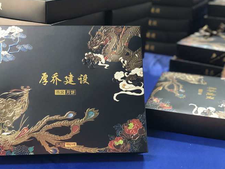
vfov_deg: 22.9
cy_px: 73
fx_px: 416
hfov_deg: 30.2
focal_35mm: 64
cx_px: 88
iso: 160
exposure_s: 1/15
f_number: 2.4
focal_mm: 6
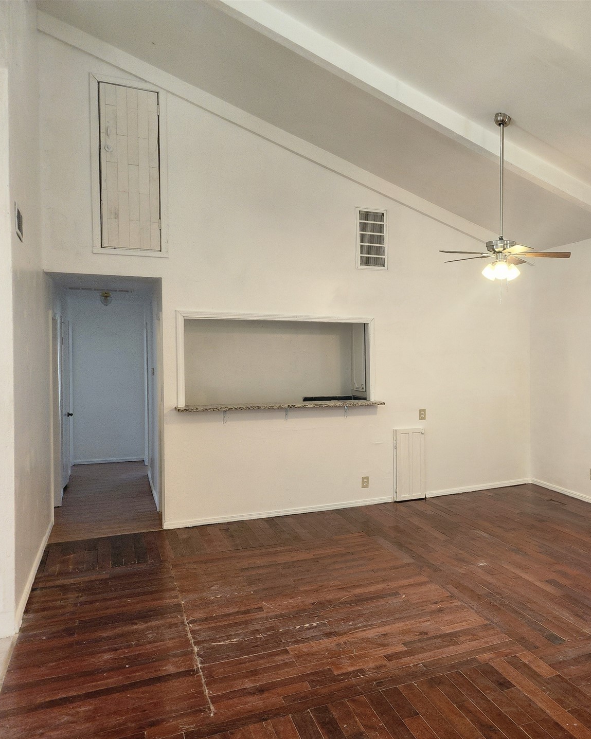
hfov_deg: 46.0
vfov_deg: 58.8
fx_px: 656
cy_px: 370
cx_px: 473
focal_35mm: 30
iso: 160
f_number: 1.8
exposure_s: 1/120
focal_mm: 6.4
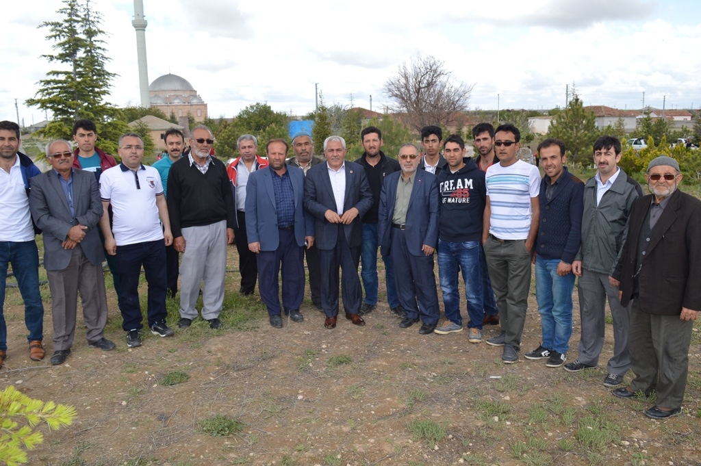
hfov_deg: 67.4
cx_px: 350
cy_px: 233
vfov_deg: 47.9
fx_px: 525
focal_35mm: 27
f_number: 8
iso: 100
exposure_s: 1/200
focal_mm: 18
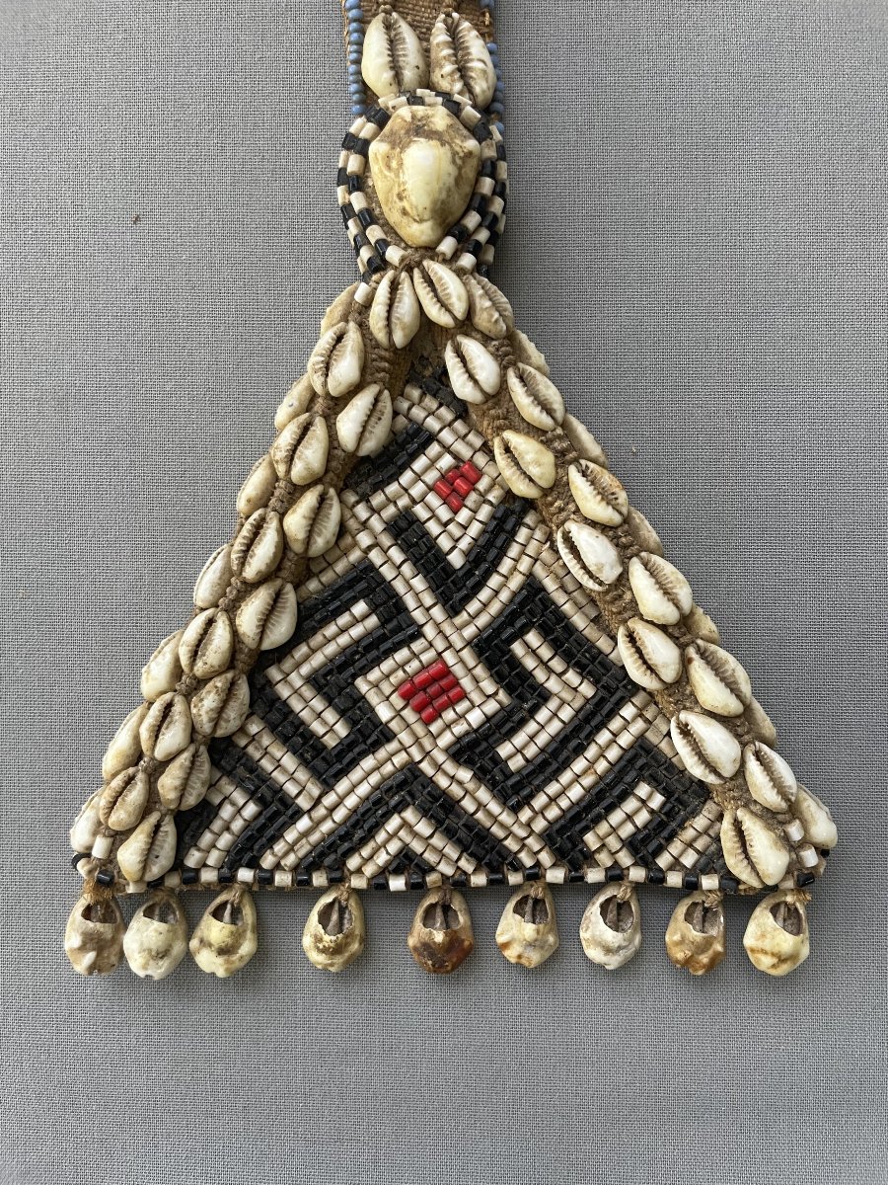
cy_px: 592
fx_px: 889
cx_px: 444
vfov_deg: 67.3
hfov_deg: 53.1
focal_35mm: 26
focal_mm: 4.2
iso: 125
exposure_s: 1/99
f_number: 1.6
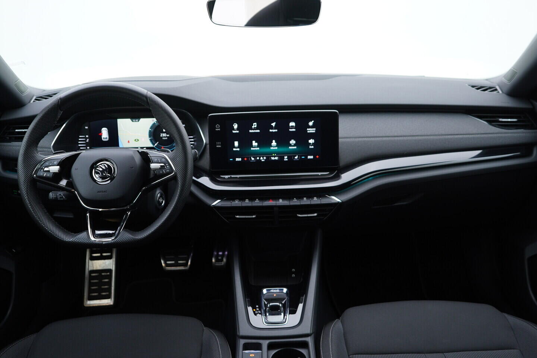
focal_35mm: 36
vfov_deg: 36.9
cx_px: 268
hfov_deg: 53.1
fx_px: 537
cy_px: 179
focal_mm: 24
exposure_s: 1/40
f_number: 2.8
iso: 160
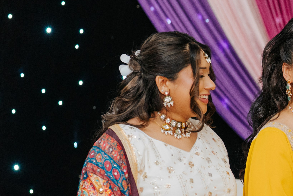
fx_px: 1530
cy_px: 132
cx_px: 341
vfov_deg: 7.3
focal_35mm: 188
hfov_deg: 10.8
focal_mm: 50
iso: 800
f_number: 2
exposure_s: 1/200
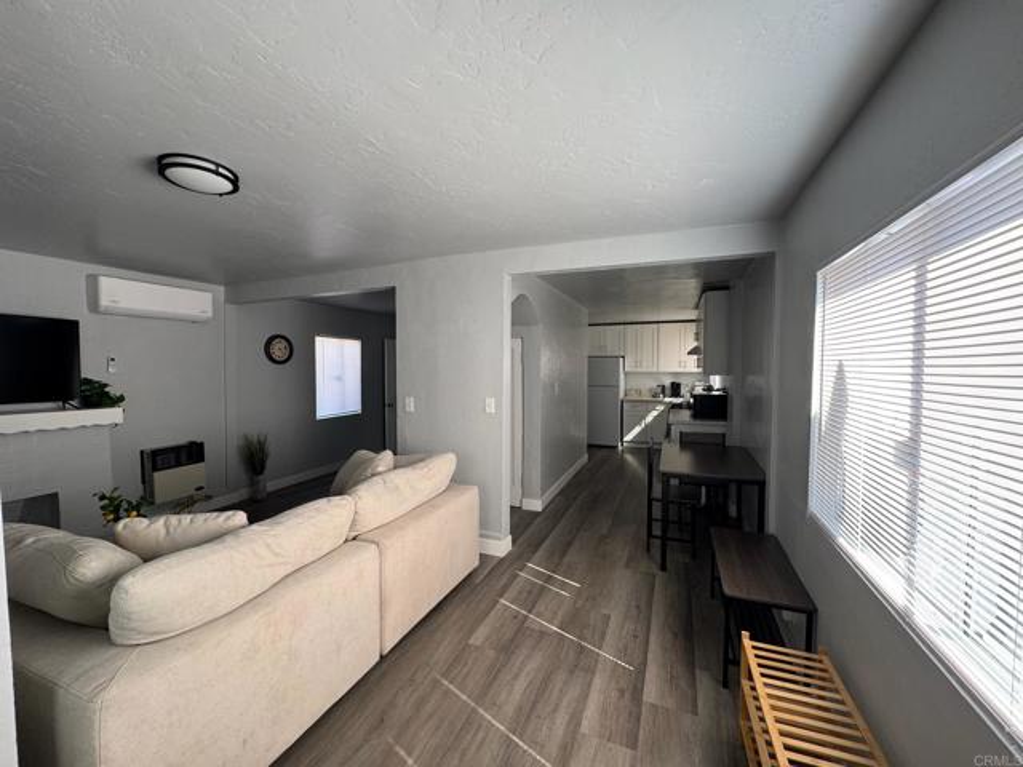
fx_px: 414
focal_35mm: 14
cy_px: 384
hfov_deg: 102.1
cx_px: 512
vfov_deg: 85.7
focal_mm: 2.22
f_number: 2.2
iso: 80
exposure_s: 1/99
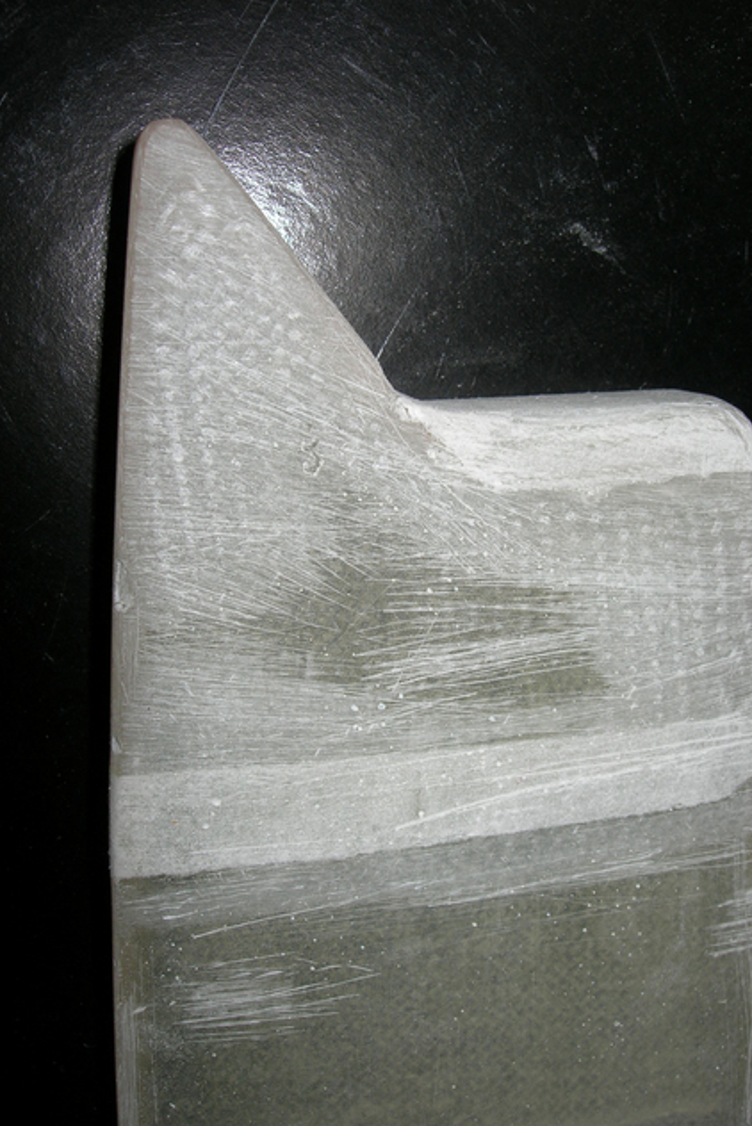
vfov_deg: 48.4
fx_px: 1252
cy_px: 568
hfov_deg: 33.4
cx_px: 421
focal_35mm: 40
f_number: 4.8
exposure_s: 1/60.1
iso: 64
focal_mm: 7.8
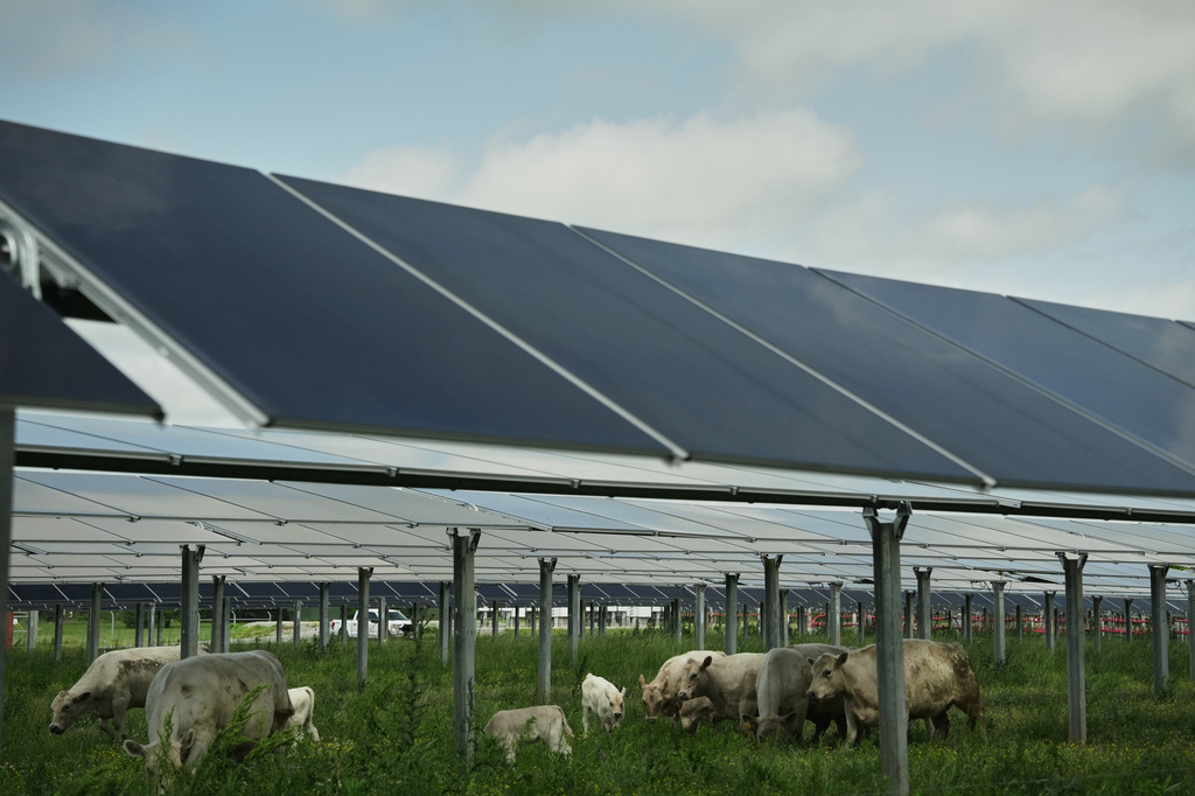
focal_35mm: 70
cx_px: 598
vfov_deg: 19.4
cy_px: 398
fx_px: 2323
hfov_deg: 28.9
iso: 800
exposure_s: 1/8000
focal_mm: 70
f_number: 2.8
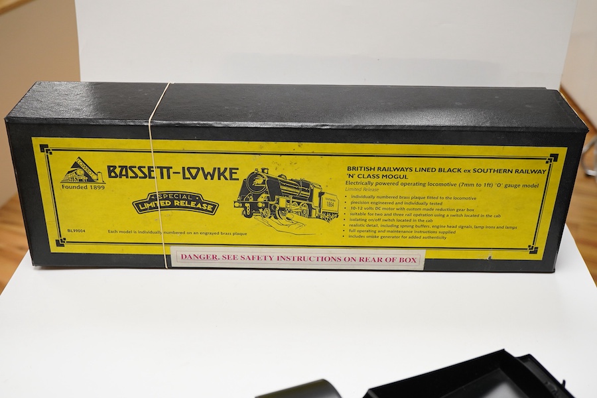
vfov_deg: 29.9
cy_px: 199
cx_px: 298
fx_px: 746
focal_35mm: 45
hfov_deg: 43.6
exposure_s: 1/125
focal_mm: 30
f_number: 9
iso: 1250
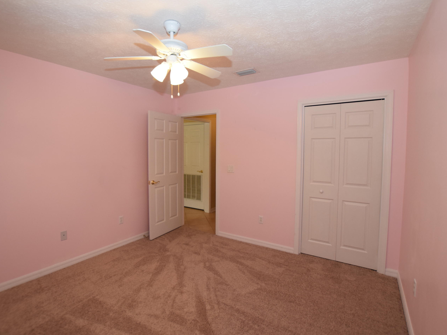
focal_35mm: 17
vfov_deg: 74.7
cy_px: 162
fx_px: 220
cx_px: 211
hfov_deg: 90.9
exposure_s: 1/100
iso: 800
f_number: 5
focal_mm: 10
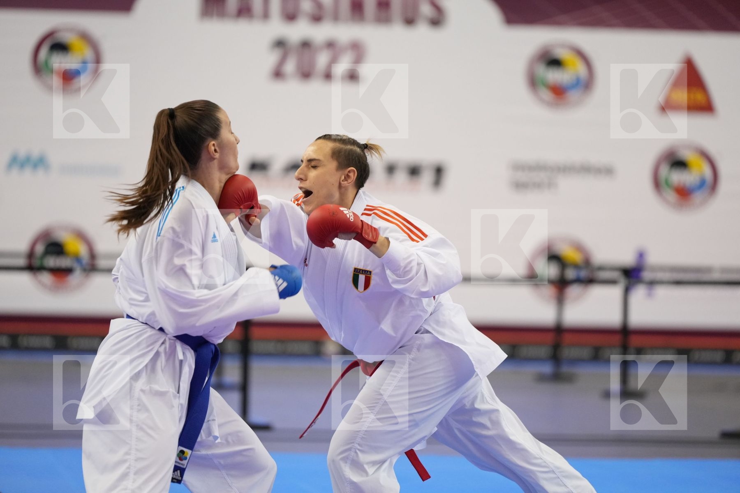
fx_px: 3926
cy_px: 246
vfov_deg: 7.2
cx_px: 370
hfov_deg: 10.8
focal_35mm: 191
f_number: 2.8
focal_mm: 191
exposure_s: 1/1000
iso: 3200
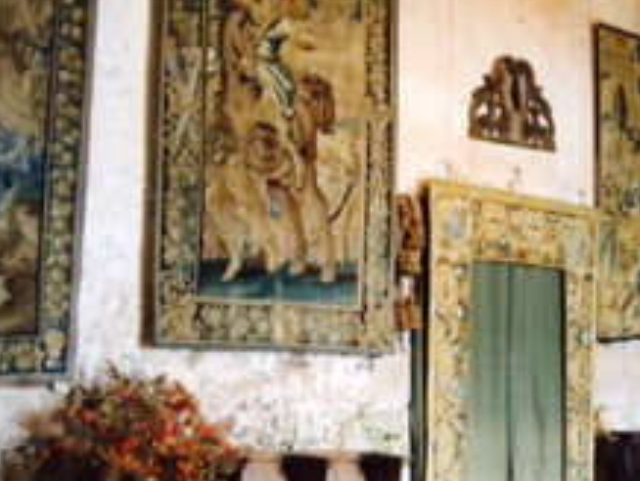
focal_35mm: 85
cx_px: 740
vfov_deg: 17.3
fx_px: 1573
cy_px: 352
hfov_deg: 21.6
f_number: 2.2
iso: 160
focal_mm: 4.15
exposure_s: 1/33
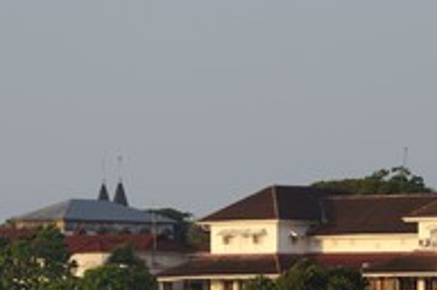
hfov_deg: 4.7
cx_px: 269
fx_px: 5284
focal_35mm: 436
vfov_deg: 3.1
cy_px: 301
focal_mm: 200
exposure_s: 1/500
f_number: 6.3
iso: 400
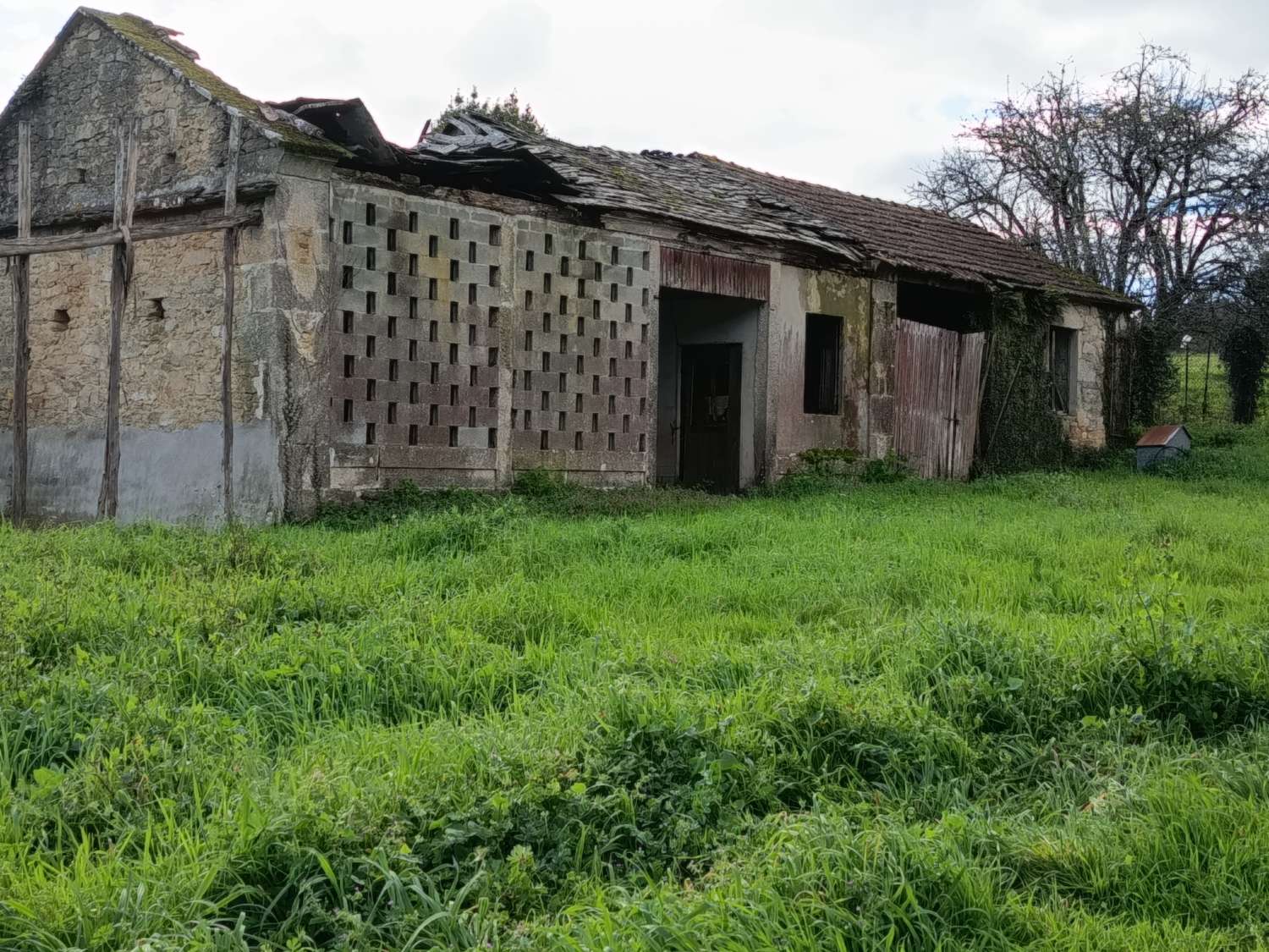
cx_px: 634
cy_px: 476
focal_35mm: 46
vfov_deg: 31.5
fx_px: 1686
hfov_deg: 41.2
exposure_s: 1/209
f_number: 1.7
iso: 50
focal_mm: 5.24
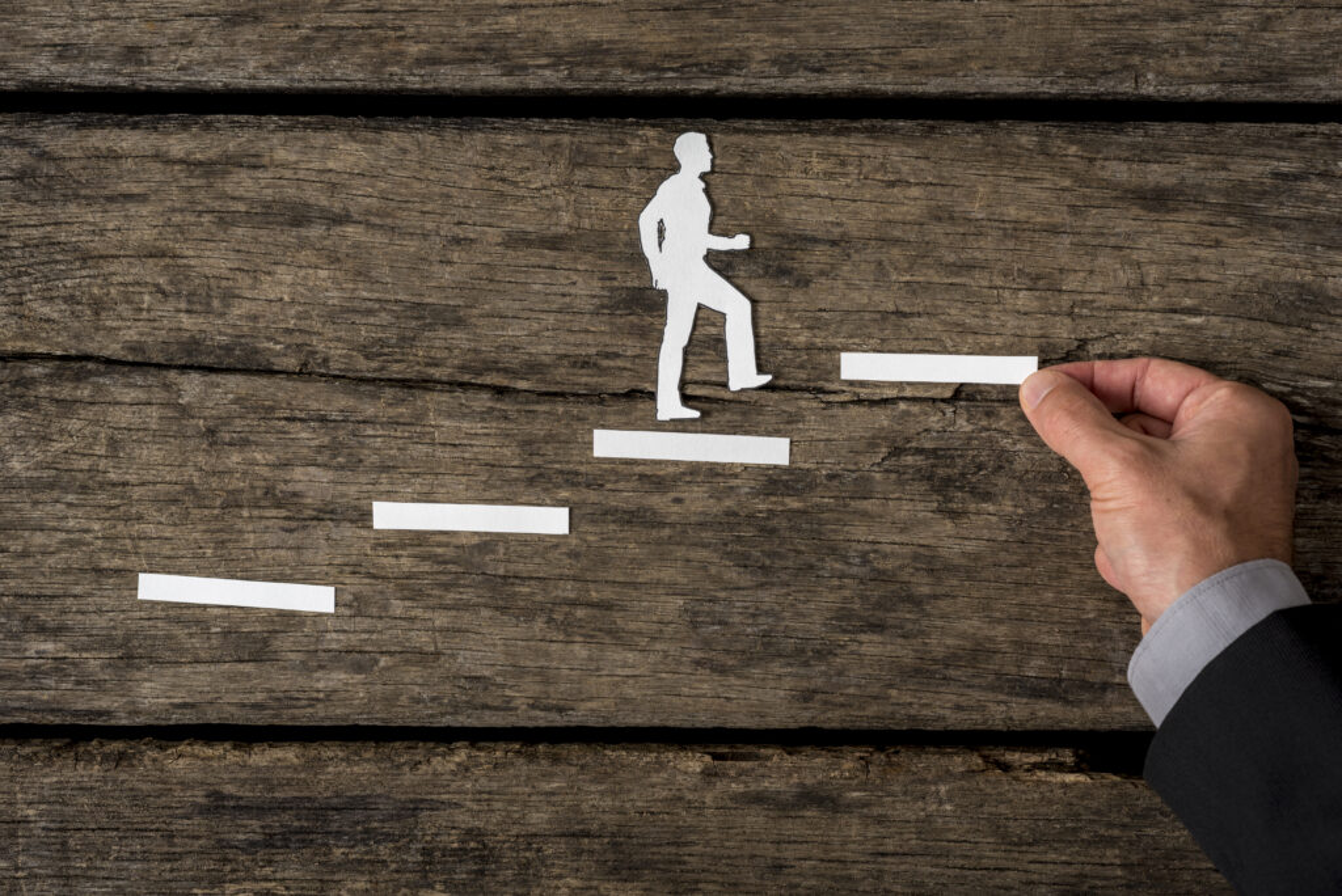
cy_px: 448
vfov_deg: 16.1
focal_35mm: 85
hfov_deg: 23.9
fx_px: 3170
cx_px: 671
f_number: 8
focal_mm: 85
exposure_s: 1/160
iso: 100
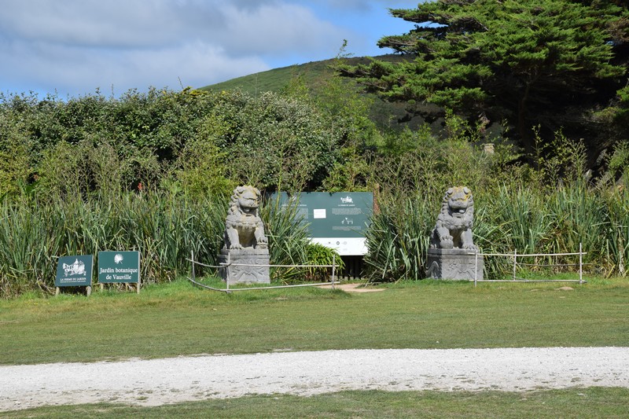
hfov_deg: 18.2
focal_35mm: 112
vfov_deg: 12.2
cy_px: 210
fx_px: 1965
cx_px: 314
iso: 200
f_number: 11
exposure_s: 1/500
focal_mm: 75
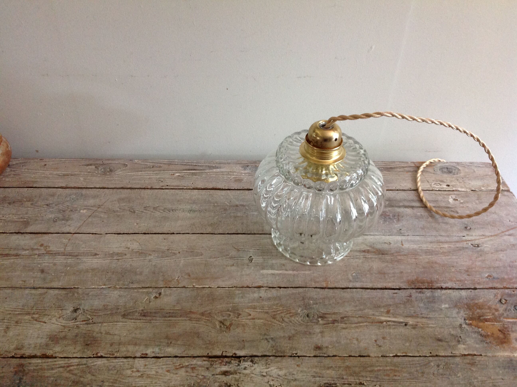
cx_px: 258
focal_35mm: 35
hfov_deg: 52.7
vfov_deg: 40.6
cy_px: 194
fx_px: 522
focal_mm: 4.28
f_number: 2.4
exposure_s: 1/15
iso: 200
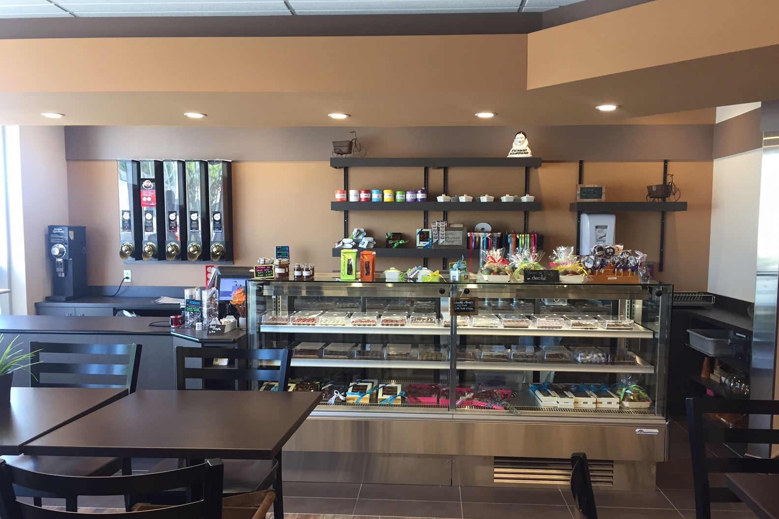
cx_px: 389
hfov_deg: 60.3
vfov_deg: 42.2
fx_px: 671
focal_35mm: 31
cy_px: 294
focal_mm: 4.15
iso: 40
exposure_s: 1/30
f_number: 2.2
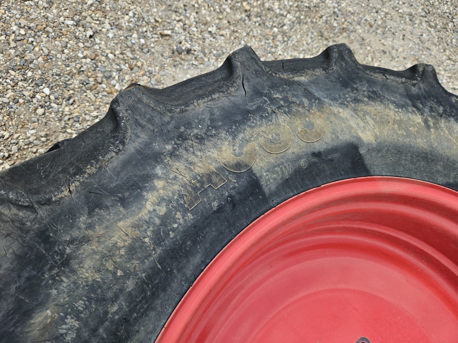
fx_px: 304
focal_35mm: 23
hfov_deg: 73.9
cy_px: 172
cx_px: 229
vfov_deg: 58.9
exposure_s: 1/591
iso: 25
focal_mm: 5.4
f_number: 1.8
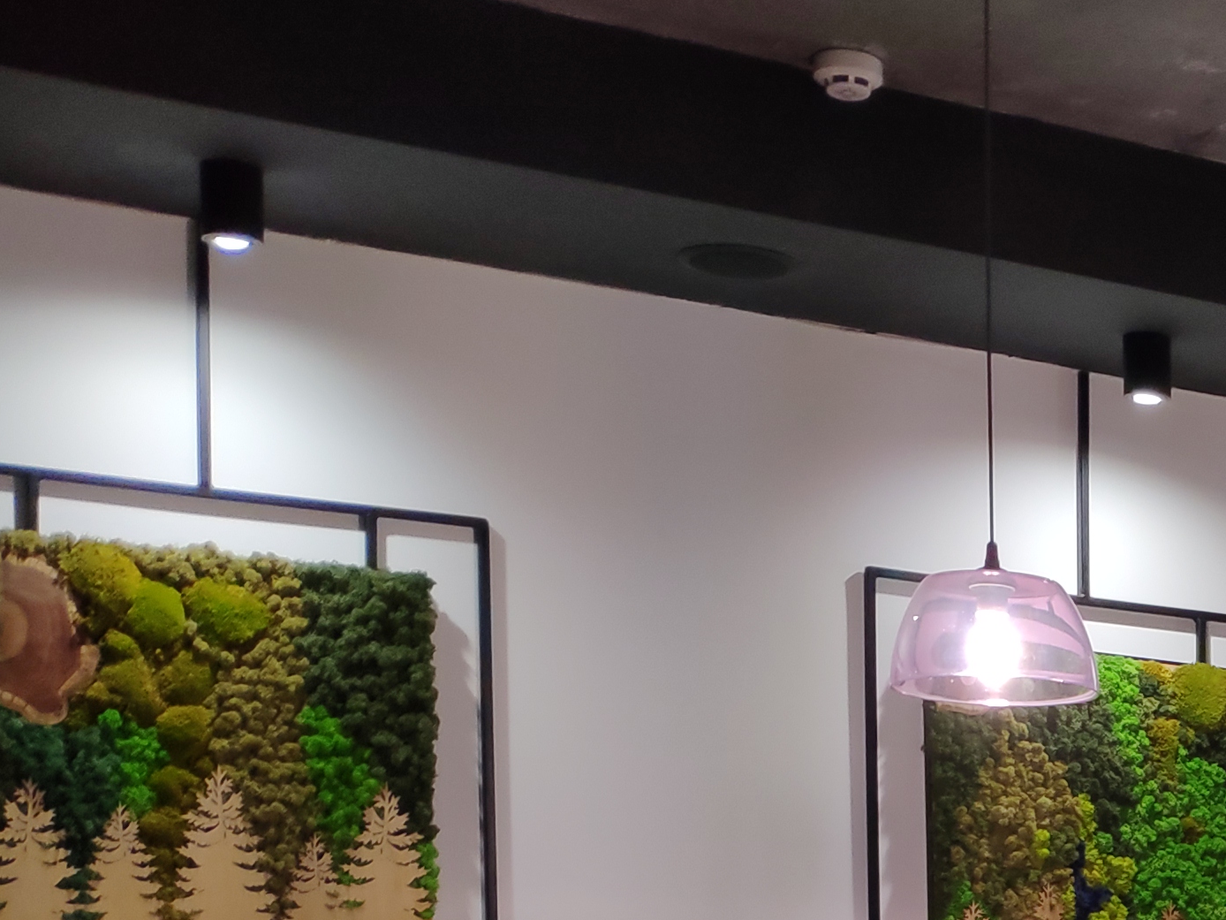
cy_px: 1244
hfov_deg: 26.4
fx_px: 2160
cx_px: 1631
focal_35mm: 61
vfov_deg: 21.4
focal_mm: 4.22
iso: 314
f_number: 1.8
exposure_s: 1/33
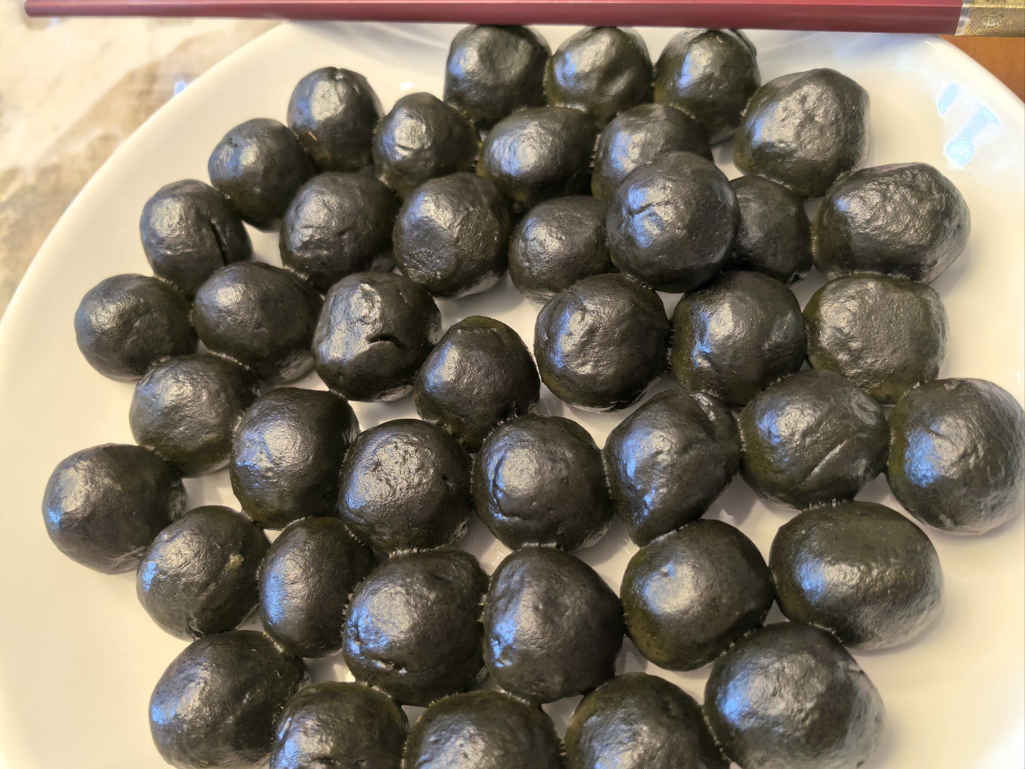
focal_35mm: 27
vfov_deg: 51.4
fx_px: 799
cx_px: 512
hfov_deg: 65.3
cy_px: 384
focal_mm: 5.75
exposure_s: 1/100
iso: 125
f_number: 2
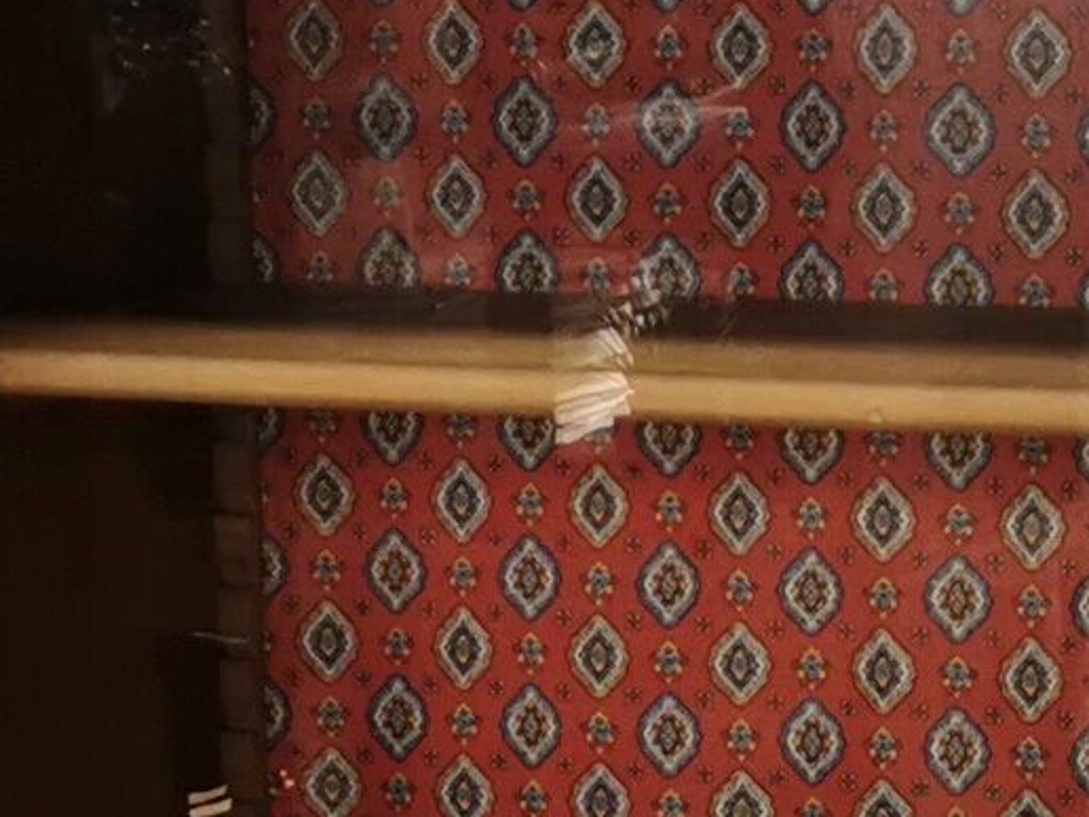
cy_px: 1611
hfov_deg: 10.3
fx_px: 6009
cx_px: 895
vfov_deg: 7.5
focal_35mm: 191
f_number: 1.8
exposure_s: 1/166
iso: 50
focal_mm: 5.58
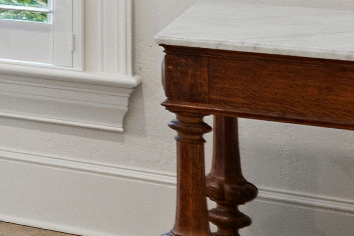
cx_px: -1008
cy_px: -159
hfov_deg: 8.5
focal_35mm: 134
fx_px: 1318
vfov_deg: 9.8
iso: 250
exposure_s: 1/10
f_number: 8
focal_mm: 17
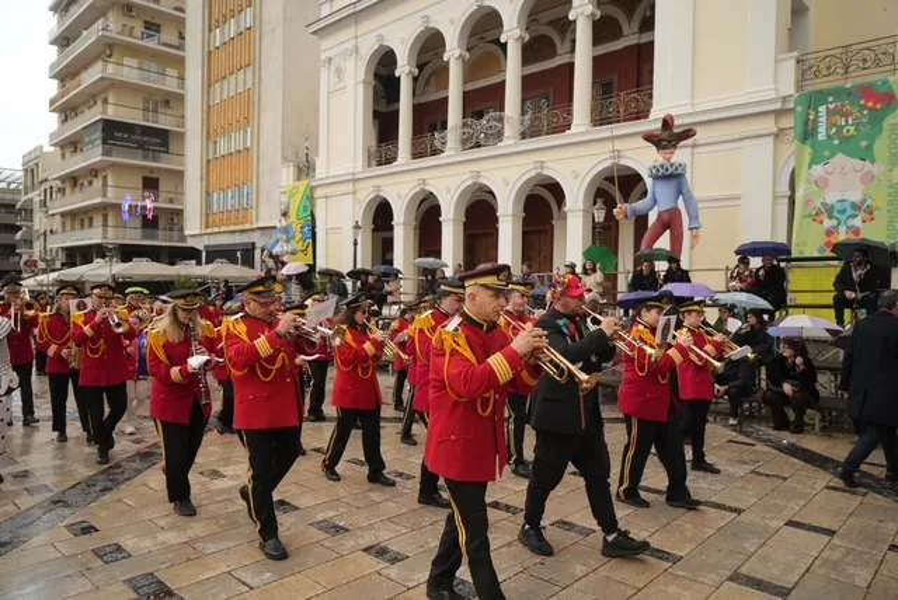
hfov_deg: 73.7
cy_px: 300
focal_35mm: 24
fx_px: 599
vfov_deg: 53.2
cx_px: 449
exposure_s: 1/800
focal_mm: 24
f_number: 4
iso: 500
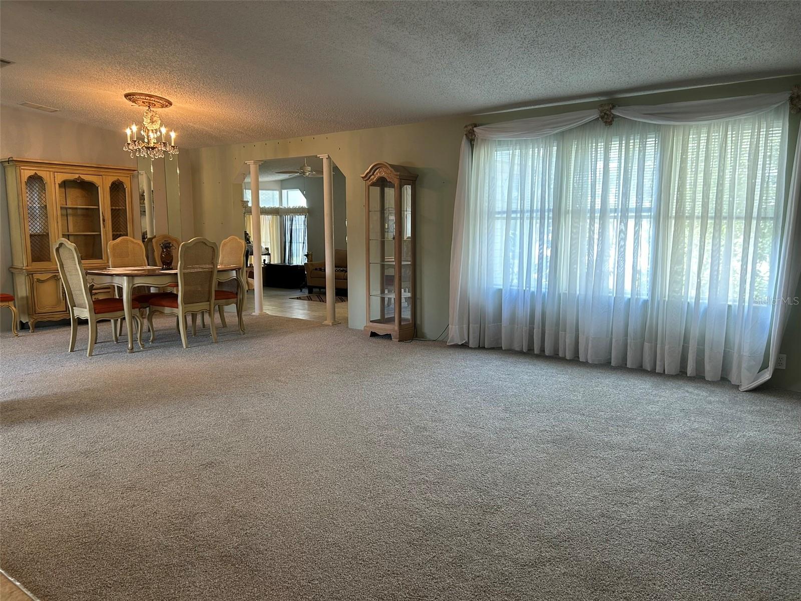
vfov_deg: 53.1
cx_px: 400
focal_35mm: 26
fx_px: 602
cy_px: 300
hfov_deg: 67.3
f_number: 1.5
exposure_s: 1/60
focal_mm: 5.7
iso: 125
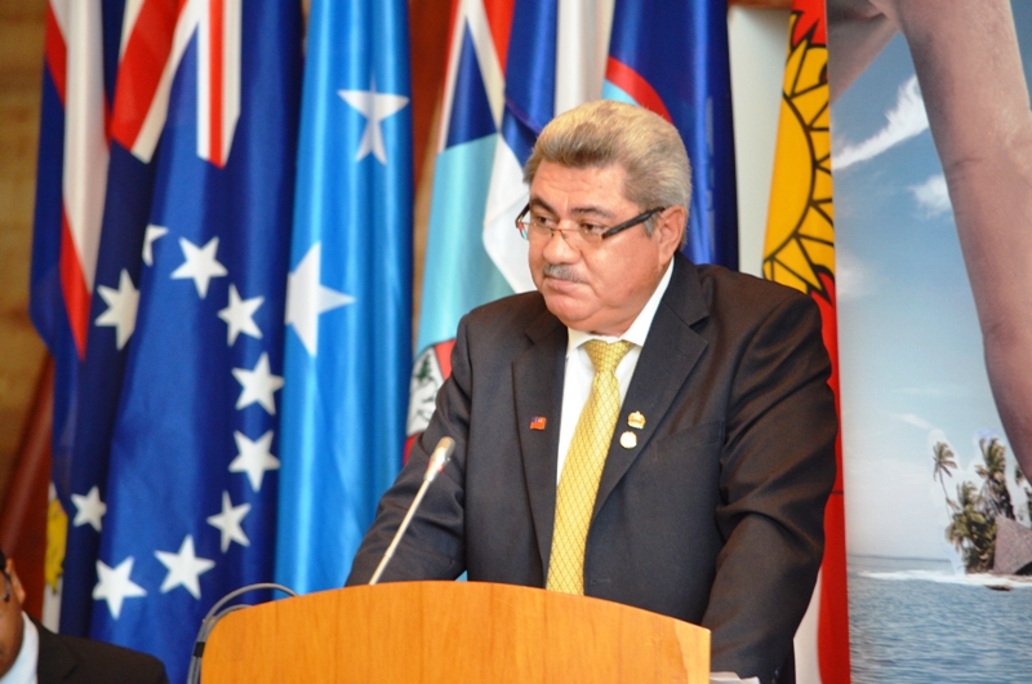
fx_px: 9012
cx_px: 516
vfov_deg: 4.3
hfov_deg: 6.6
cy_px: 342
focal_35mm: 315
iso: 1600
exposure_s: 1/60
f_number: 5.3
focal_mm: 210
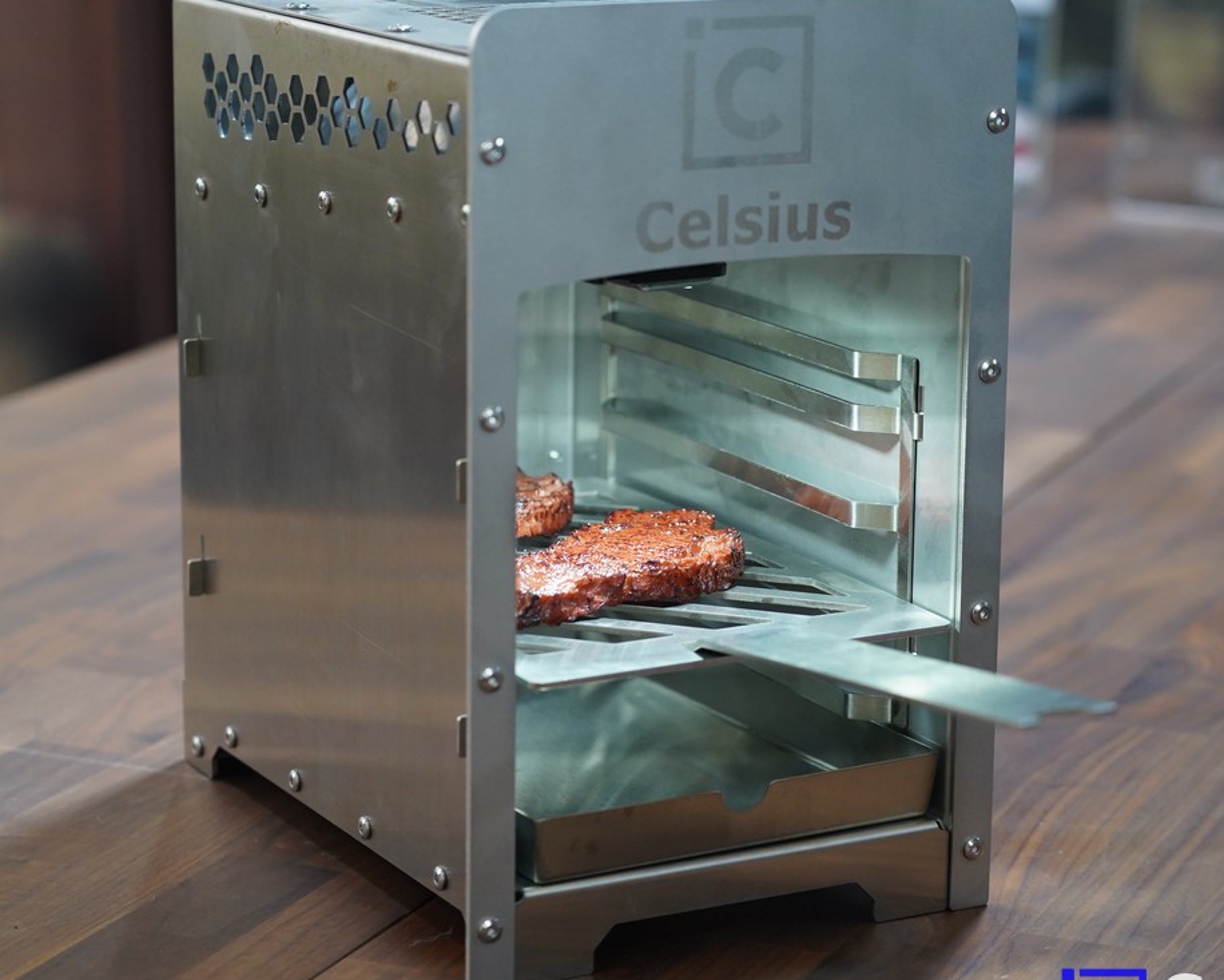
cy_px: 495
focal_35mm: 97
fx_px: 3514
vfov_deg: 15.9
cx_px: 589
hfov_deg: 19.8
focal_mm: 74
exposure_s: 1/80
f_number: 4
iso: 2500
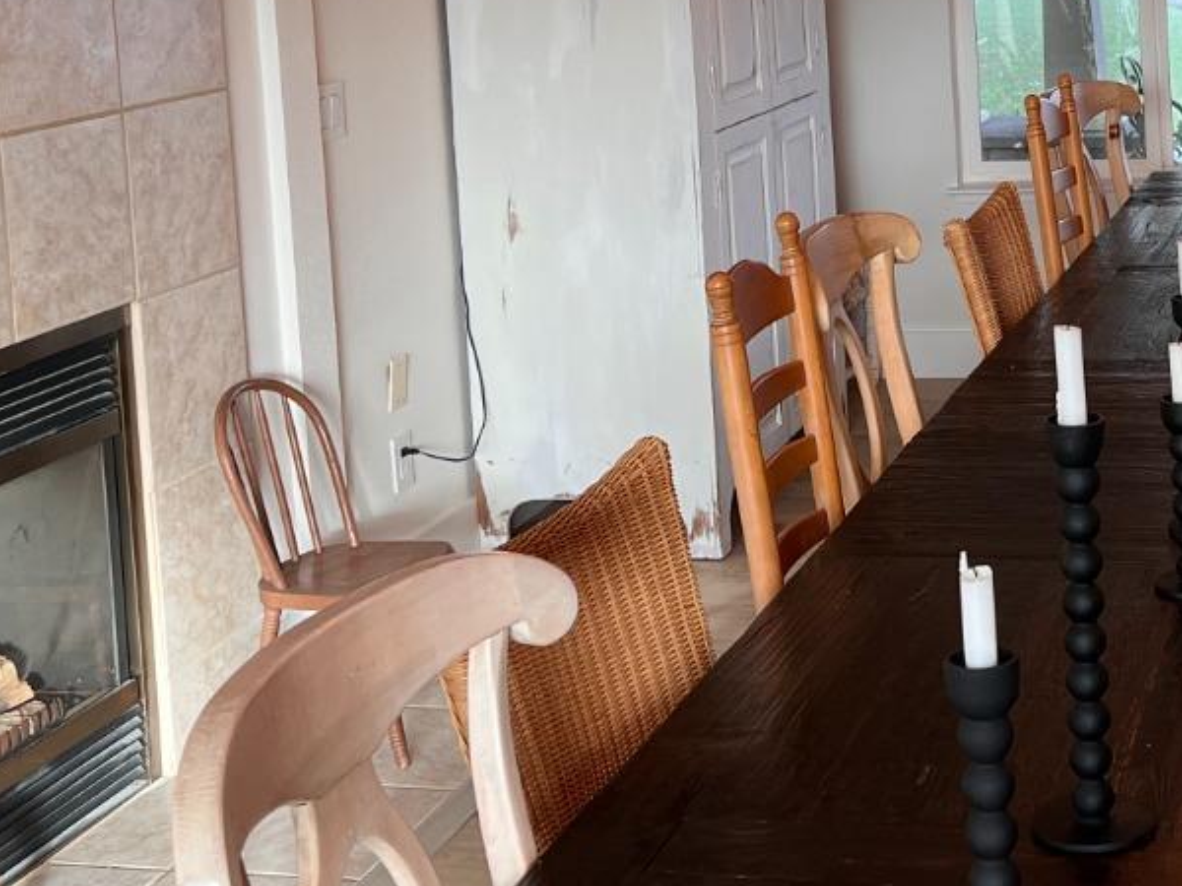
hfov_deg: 29.2
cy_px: -23
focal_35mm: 65
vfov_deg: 21.7
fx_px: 2219
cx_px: 936
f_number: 1.5
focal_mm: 5.7
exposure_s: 1/60
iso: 80
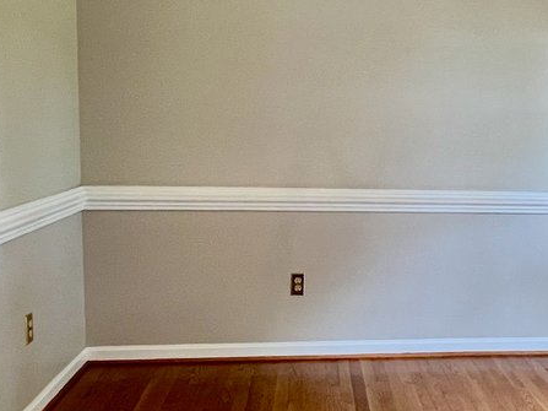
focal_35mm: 44
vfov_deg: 32.9
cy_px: 206
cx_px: 440
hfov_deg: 41.1
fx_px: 696
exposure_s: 1/60
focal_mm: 1.57
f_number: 1.8
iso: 200
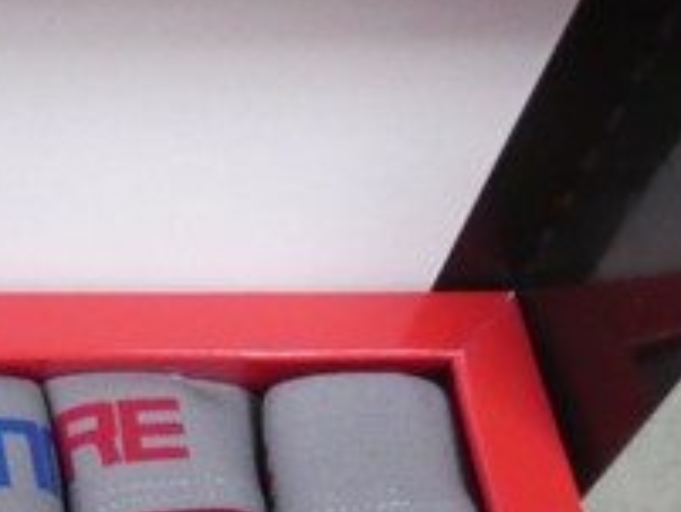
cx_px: -120
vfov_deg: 20.1
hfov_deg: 24.6
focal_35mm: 72
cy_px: 465
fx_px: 1417
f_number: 2.8
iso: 640
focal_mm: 3.6
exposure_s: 1/60
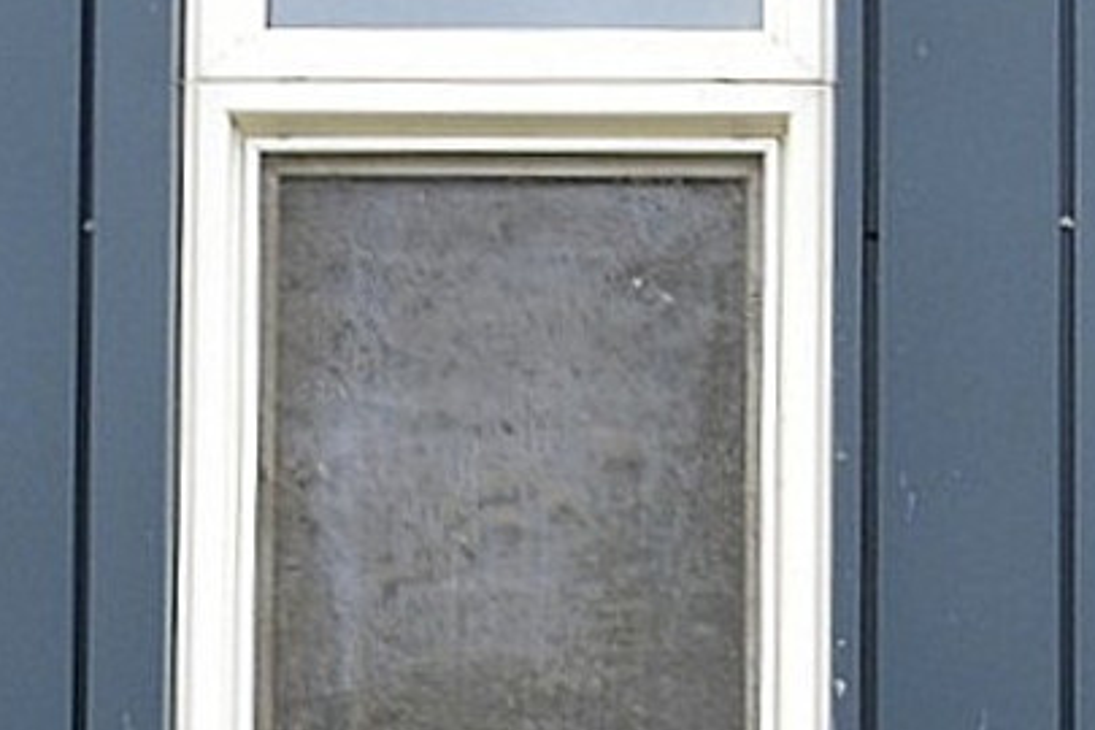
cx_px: 1200
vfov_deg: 7.9
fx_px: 4969
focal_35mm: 163
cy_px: 1638
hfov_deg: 12.4
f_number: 8
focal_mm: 23
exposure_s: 1/60
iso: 400
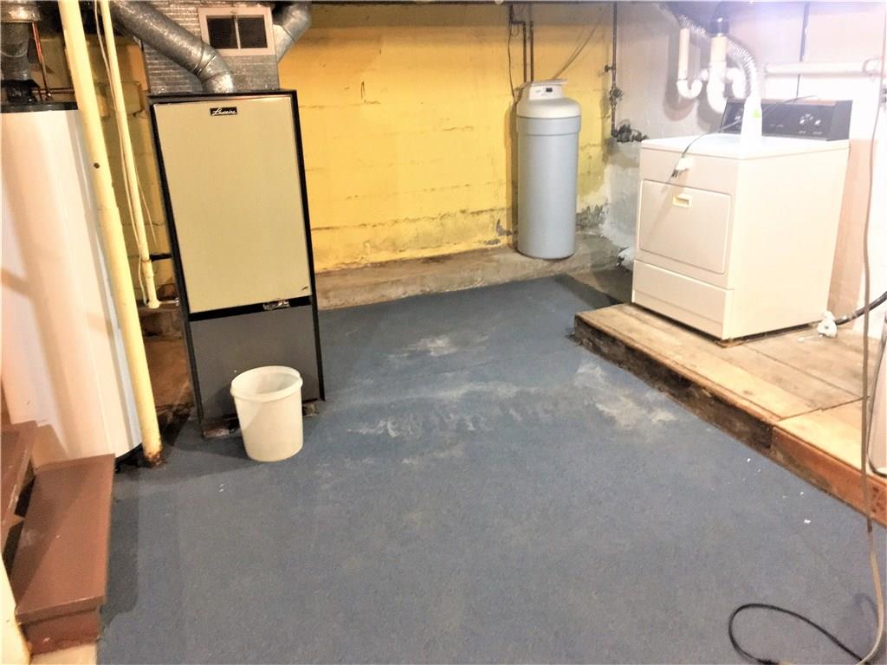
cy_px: 332
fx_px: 743
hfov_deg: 61.7
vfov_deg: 48.2
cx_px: 444
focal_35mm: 29
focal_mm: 4.15
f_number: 2.2
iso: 250
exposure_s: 1/15
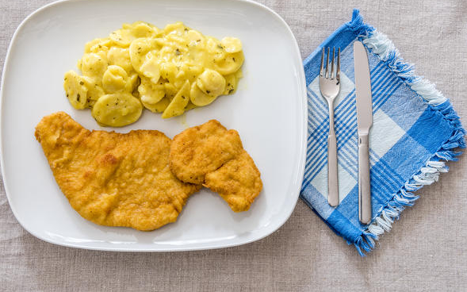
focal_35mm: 57
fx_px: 725
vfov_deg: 22.7
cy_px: 141
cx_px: 230
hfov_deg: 35.7
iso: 200
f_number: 11
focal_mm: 55
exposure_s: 1/13
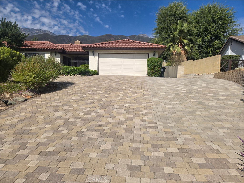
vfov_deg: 58.9
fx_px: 162
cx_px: 122
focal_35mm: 23
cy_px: 92
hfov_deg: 73.9
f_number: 1.8
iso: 25
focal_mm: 5.4
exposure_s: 1/3126
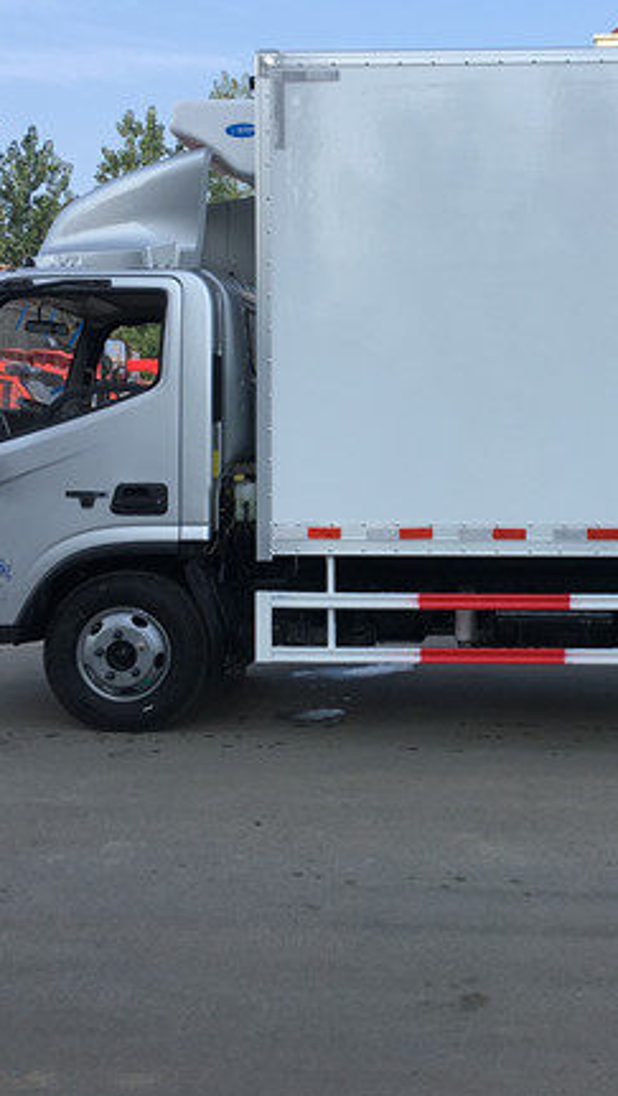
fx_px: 1512
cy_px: 463
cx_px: 491
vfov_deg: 39.7
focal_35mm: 52
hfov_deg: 22.8
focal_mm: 4.15
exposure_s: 1/769
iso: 25
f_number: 2.2
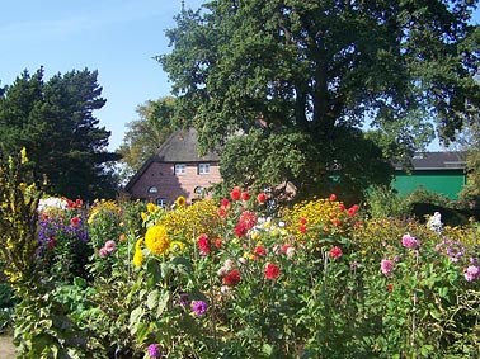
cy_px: 180
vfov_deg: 37.7
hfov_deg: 49.0
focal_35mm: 38
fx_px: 527
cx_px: 240
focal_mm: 6.3
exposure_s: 1/400
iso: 64
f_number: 2.8
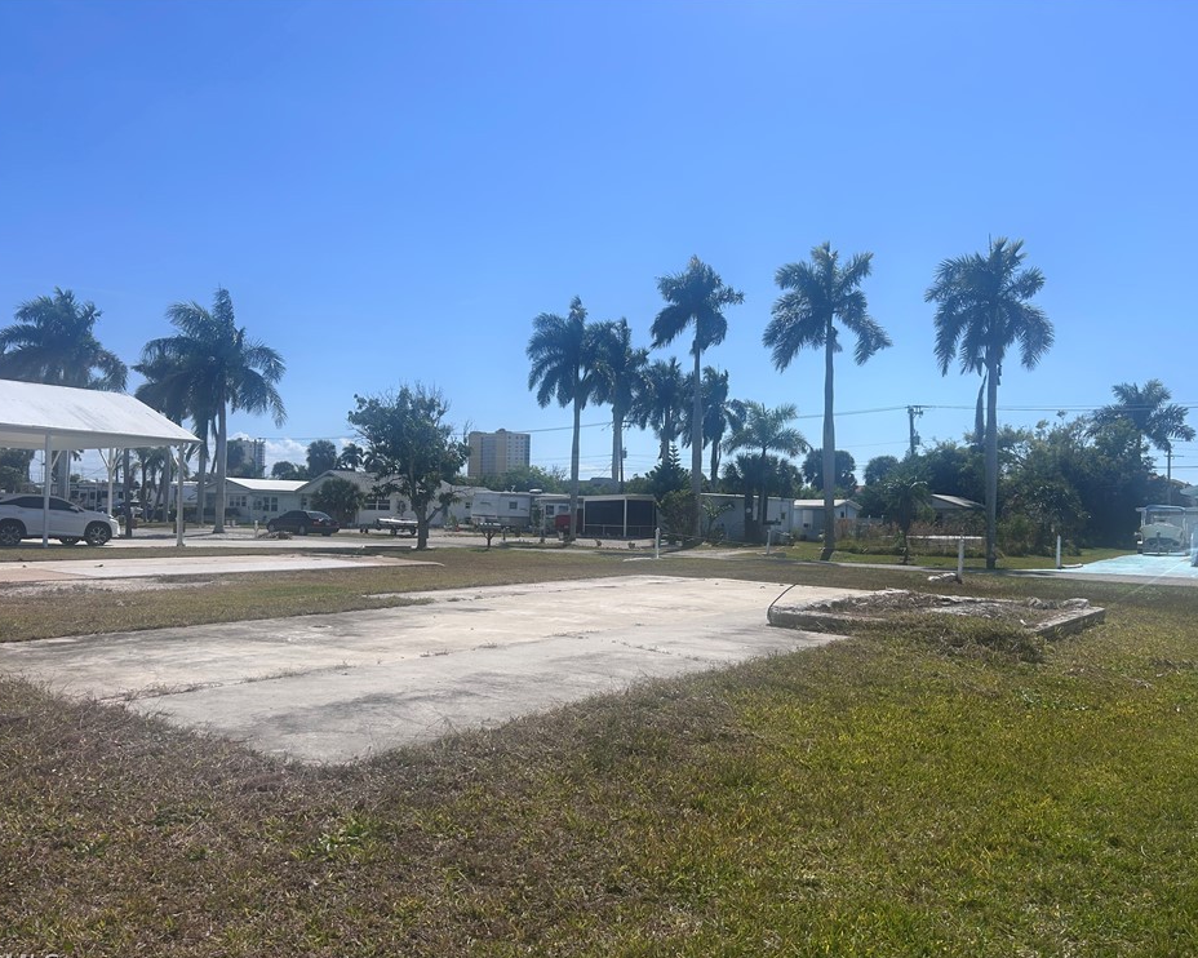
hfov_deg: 62.2
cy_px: 491
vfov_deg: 51.5
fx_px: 993
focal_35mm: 28
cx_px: 600
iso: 50
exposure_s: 1/8696
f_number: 1.5
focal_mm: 5.7
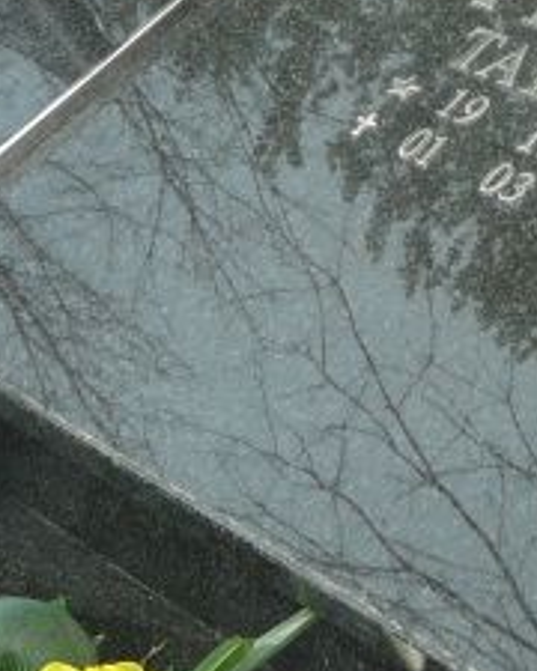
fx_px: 1927
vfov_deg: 19.7
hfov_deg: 15.6
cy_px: 194
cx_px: 501
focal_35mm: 97
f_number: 2.8
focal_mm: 5.2
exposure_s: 1/500
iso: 80
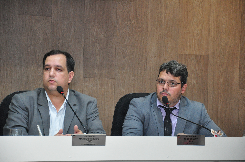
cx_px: 122
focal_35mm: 158
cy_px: 81
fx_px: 1071
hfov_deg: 13.1
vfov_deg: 8.7
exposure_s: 1/100
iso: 1600
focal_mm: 105
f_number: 5.6
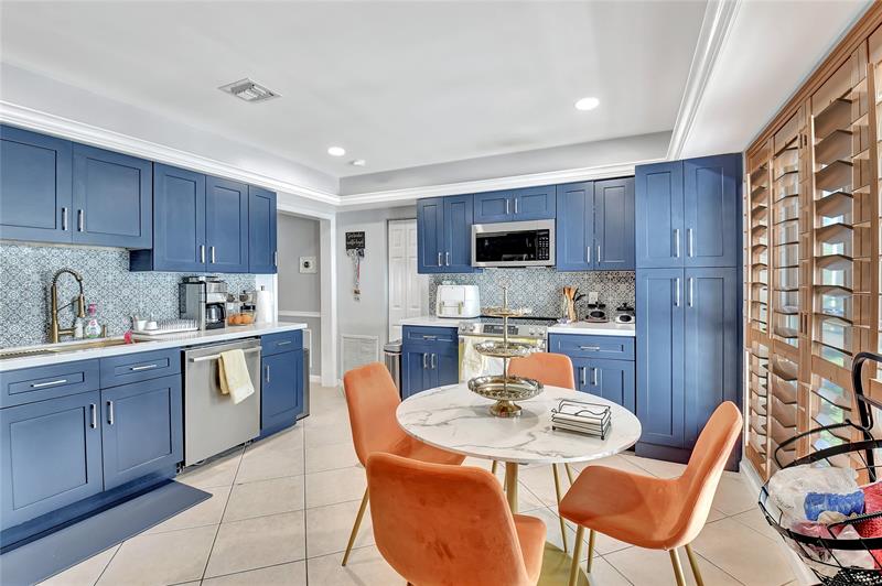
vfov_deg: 77.2
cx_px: 441
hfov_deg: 100.4
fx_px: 367
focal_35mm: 15
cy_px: 293
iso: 640
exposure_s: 1/4
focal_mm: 10
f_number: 8
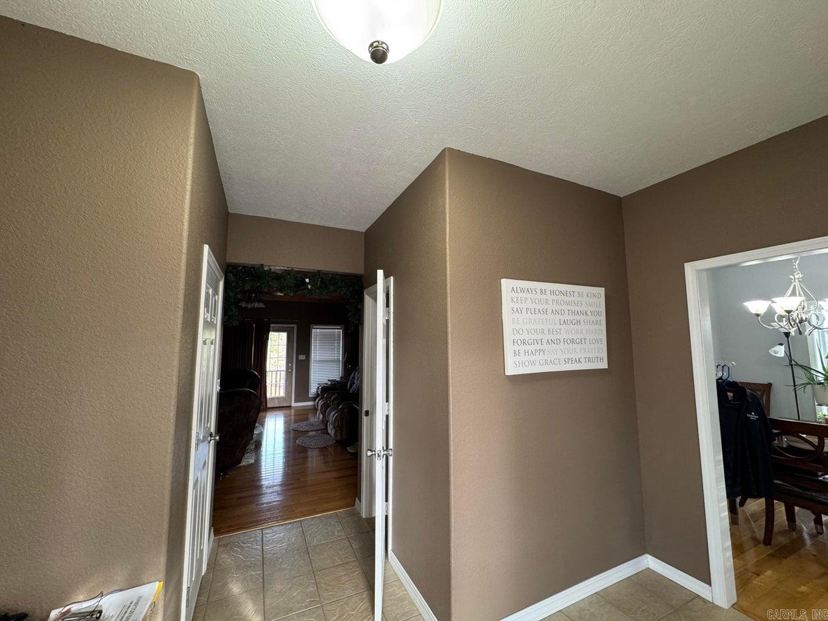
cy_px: 310
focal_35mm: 14
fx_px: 335
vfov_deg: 85.7
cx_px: 414
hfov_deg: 102.1
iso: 200
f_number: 2.2
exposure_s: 1/60
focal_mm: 2.22
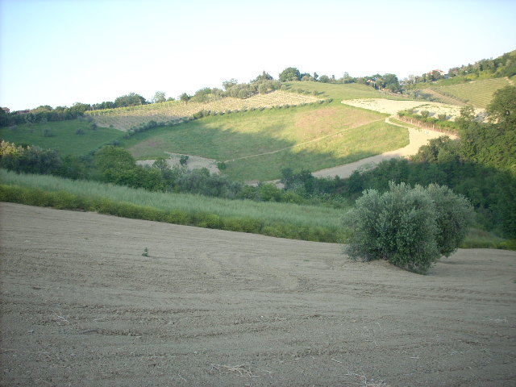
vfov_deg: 38.7
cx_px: 258
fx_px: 552
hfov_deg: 50.1
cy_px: 194
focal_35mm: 37
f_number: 2.8
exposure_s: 1/149
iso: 64
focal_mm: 6.2
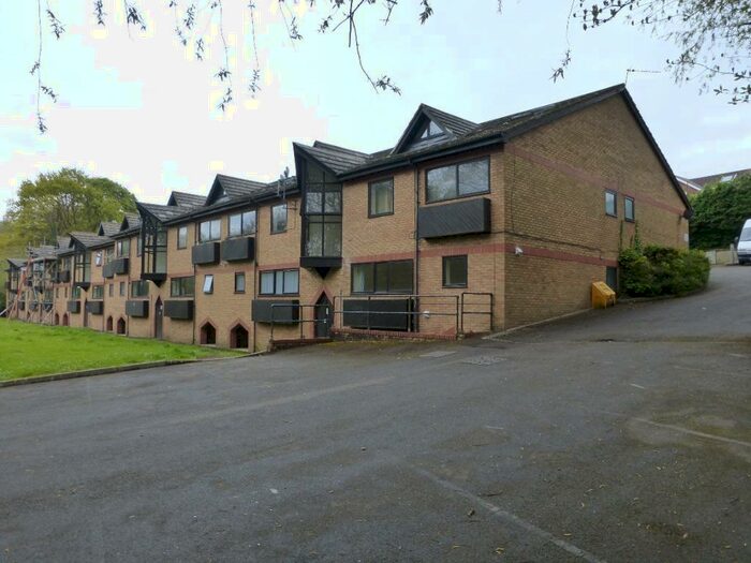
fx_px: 542
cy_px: 282
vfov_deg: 54.9
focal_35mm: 25
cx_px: 376
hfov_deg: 69.4
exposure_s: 1/400
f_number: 3.3
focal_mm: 4.3
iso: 200
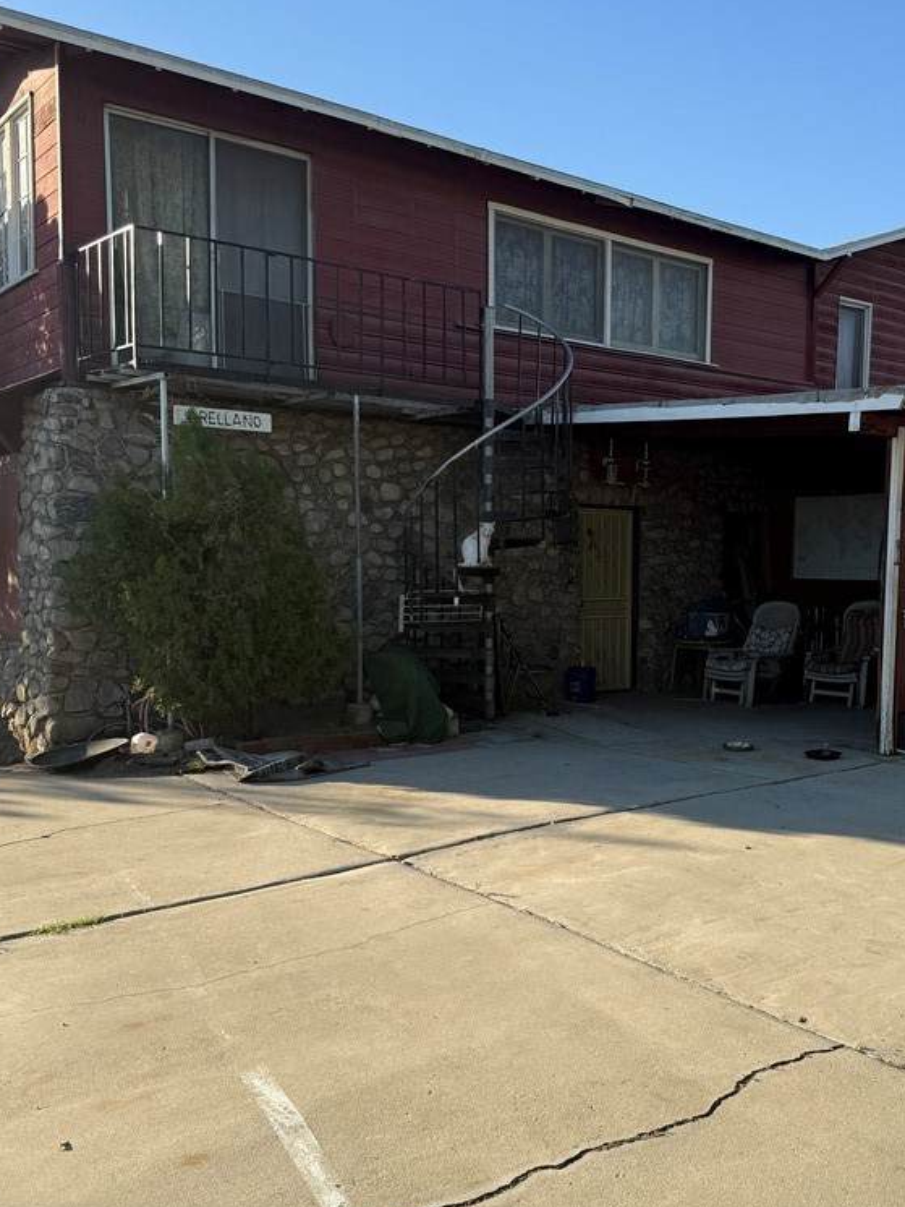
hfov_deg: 42.7
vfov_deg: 55.3
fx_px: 1150
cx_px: 544
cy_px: 658
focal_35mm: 33
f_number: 1.78
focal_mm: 6.76
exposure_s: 1/2110
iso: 80
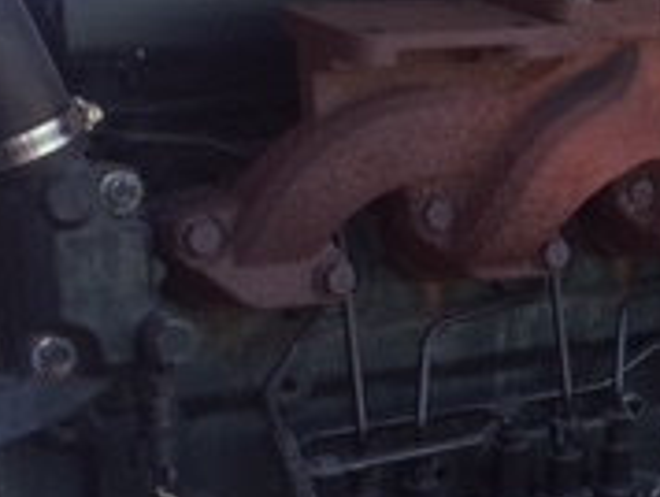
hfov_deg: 18.1
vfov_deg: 14.3
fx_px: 1986
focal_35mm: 104
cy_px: 278
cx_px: 742
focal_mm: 4.15
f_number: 2.2
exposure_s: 1/123
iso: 32
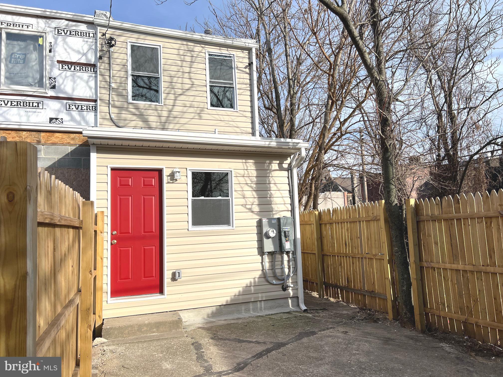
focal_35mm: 26
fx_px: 378
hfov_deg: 67.3
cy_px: 188
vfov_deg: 53.1
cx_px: 252
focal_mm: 5.7
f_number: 1.5
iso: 50
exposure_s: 1/4630
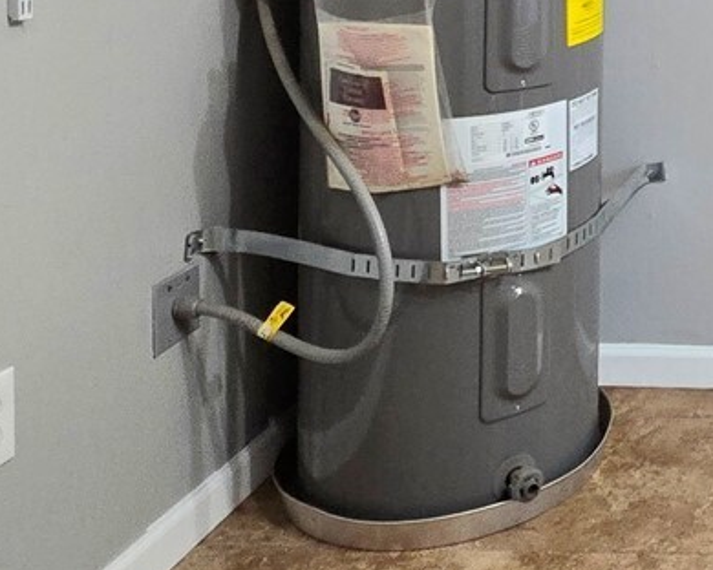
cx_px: 954
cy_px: -122
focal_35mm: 52
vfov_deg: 25.9
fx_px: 1097
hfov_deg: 28.6
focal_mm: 2.2
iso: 250
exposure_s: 1/60
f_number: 2.2
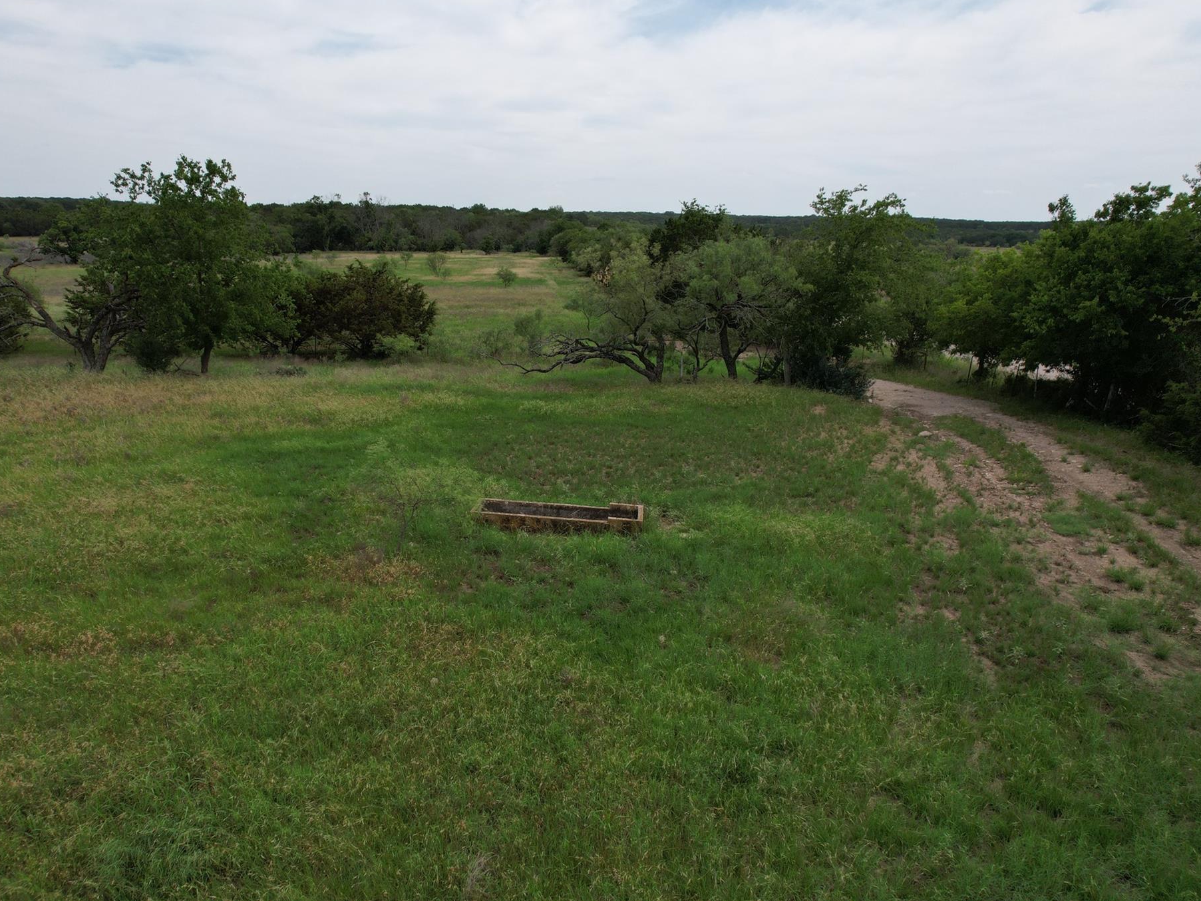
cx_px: 525
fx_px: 833
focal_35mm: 24
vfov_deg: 56.8
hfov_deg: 71.3
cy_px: 449
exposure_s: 1/2000
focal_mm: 8.38
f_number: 2.8
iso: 110
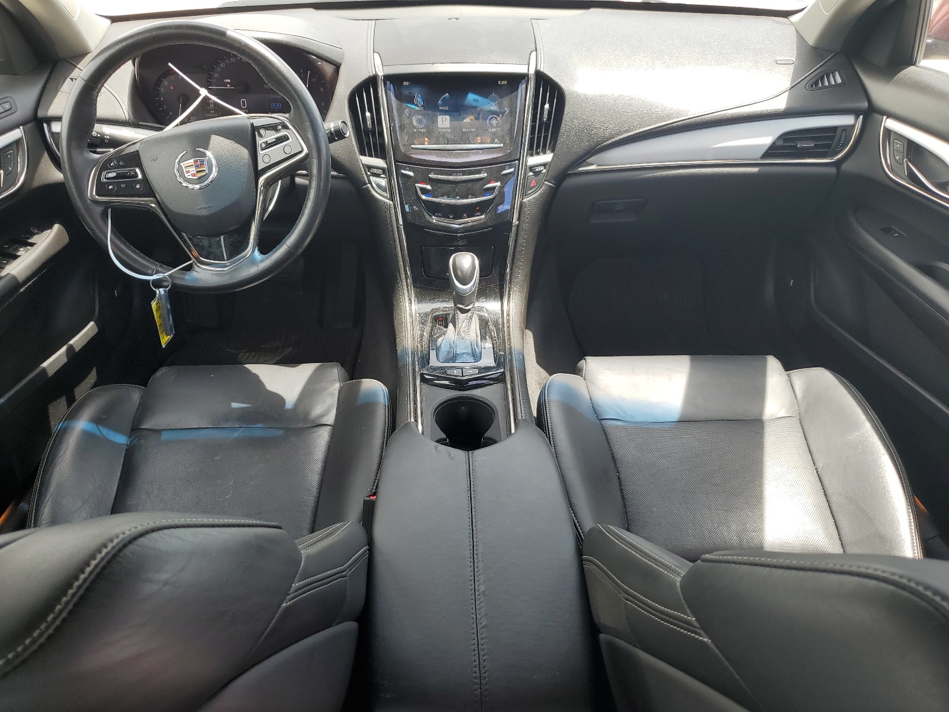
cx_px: 474
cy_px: 356
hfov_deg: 67.3
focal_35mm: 26
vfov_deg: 53.1
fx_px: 713
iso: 50
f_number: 1.5
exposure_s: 1/400
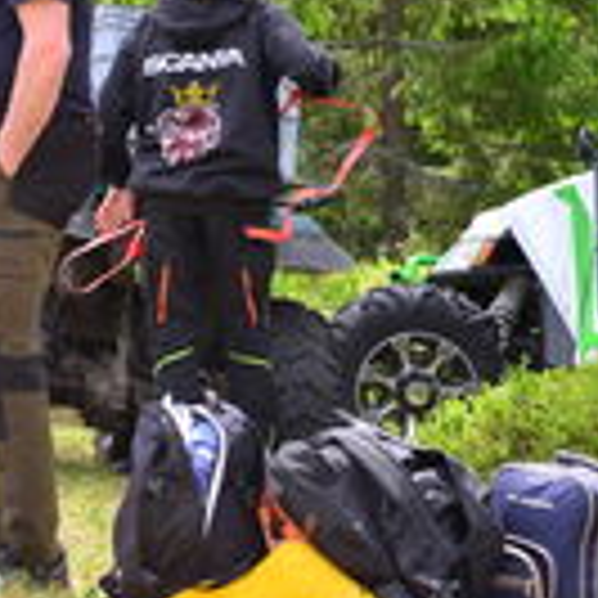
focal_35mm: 217
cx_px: -97
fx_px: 4241
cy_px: 27
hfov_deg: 8.0
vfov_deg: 8.0
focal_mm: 85
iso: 100
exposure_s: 1/250
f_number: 4.5
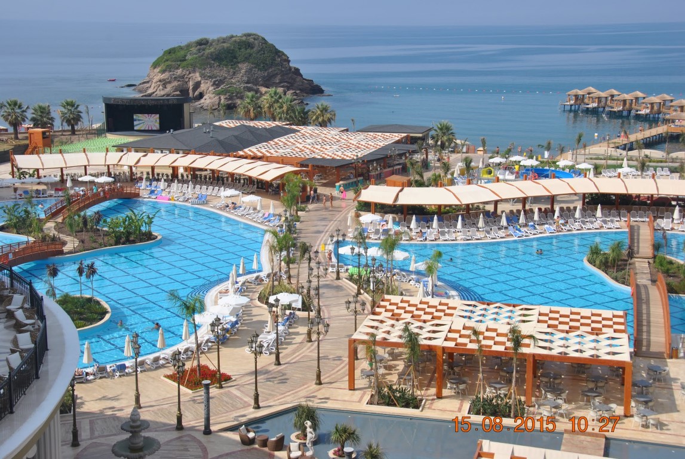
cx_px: 342
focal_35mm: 52
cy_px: 230
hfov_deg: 37.8
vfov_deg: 25.8
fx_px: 1000
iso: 100
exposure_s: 1/320
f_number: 9
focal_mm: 35
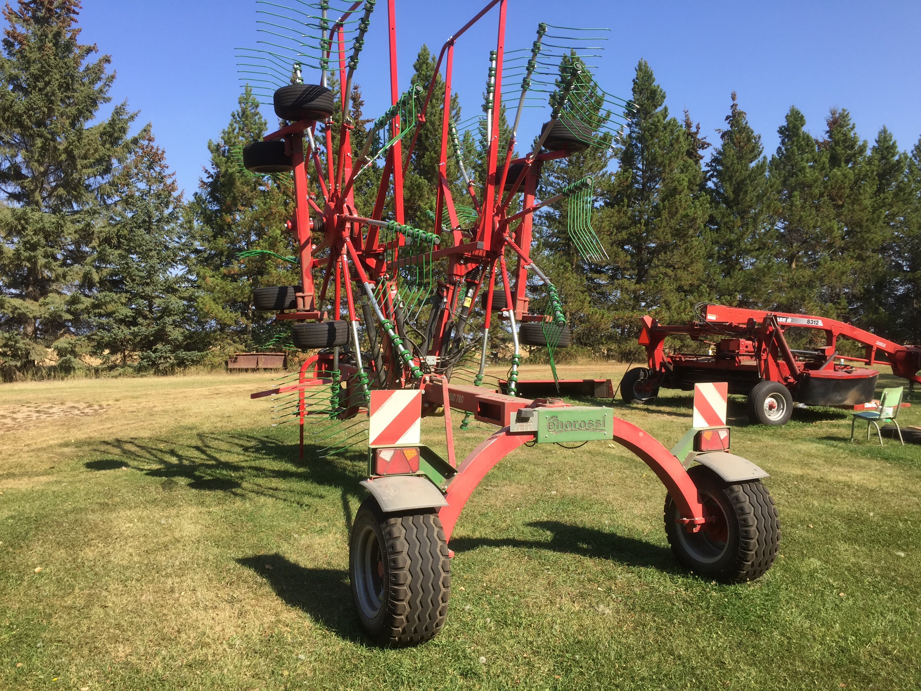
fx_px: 772
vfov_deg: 48.2
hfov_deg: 61.7
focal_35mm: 29
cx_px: 460
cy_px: 346
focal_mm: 4.15
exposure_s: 1/1099
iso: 32
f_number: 2.2
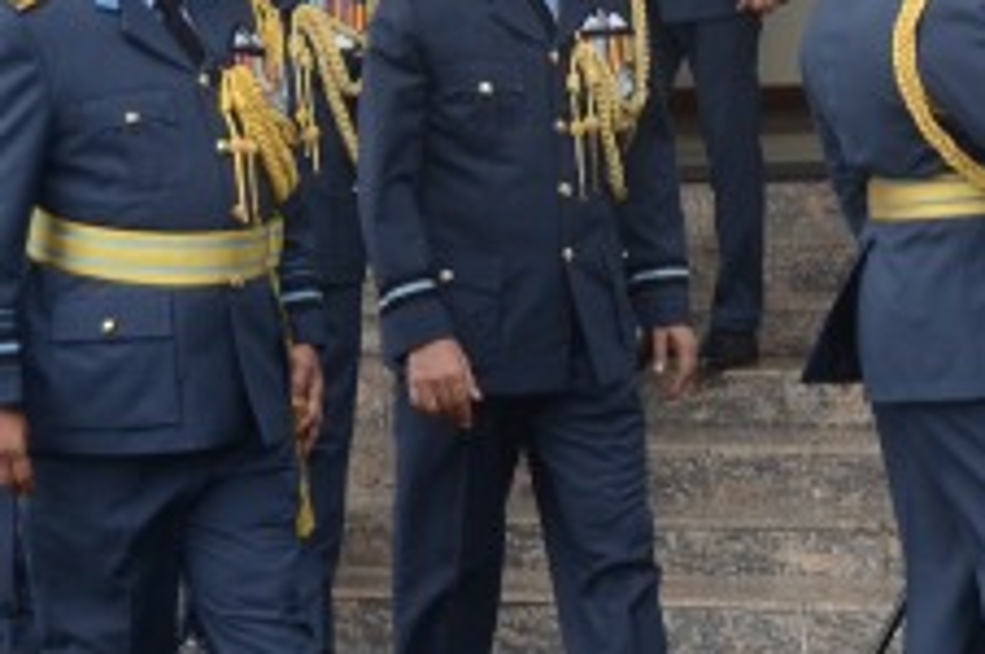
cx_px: 1273
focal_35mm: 175
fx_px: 4781
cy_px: 164
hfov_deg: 11.5
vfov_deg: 7.8
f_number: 5
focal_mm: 44
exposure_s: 1/200
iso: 250
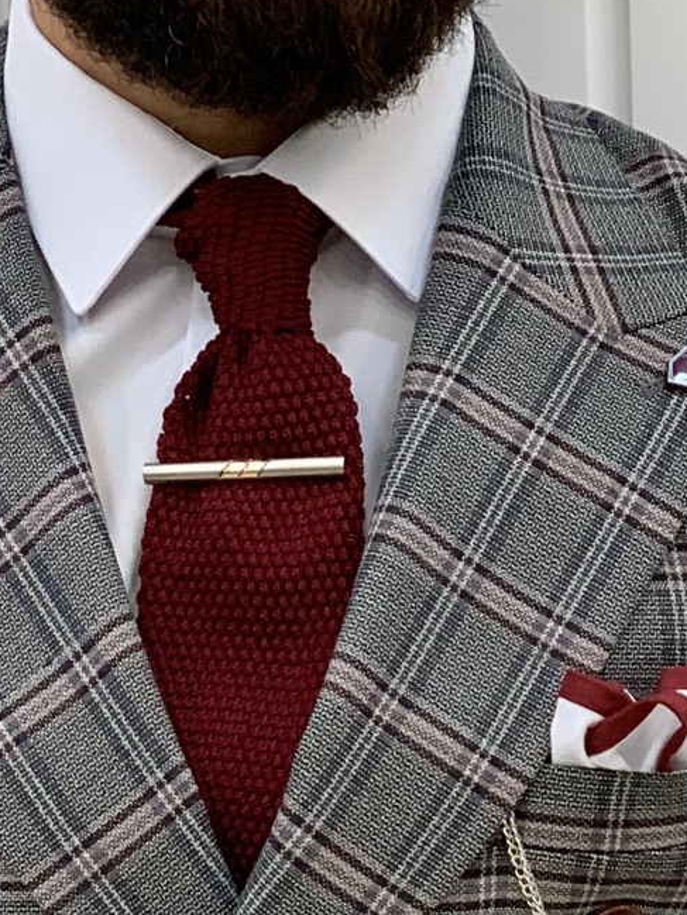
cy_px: 1401
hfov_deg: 9.1
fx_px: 4338
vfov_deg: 11.5
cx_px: 278
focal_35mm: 164
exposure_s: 1/122
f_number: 2.4
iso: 80
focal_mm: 6
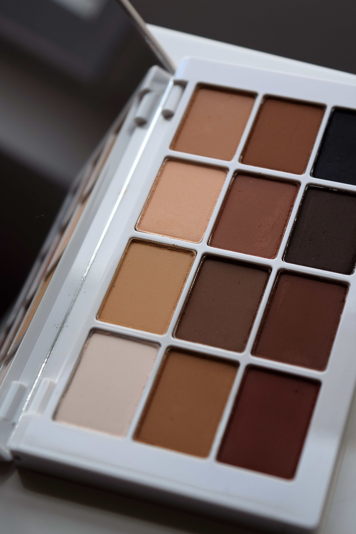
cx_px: 178
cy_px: 267
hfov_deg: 16.6
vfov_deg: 24.6
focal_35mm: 82
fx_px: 1224
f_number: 5.6
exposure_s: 1/125
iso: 400
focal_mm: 55
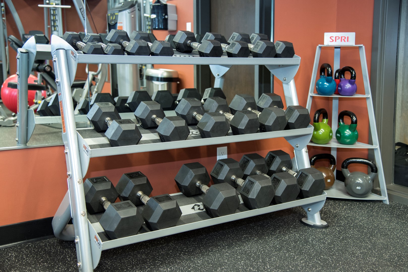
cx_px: 204
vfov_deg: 33.4
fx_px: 453
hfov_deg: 48.4
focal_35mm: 40
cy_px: 136
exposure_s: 1/40
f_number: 4
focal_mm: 40
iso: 1600
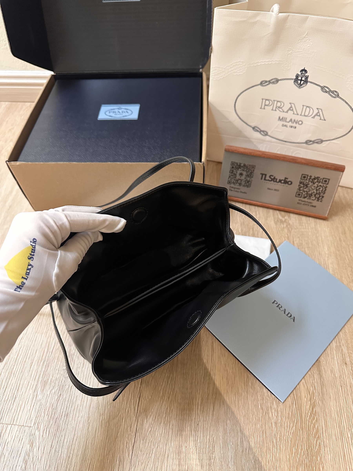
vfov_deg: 71.6
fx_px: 326
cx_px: 176
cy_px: 236
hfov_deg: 56.8
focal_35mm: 24
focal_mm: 6.86
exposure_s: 1/50
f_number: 1.78
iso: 640
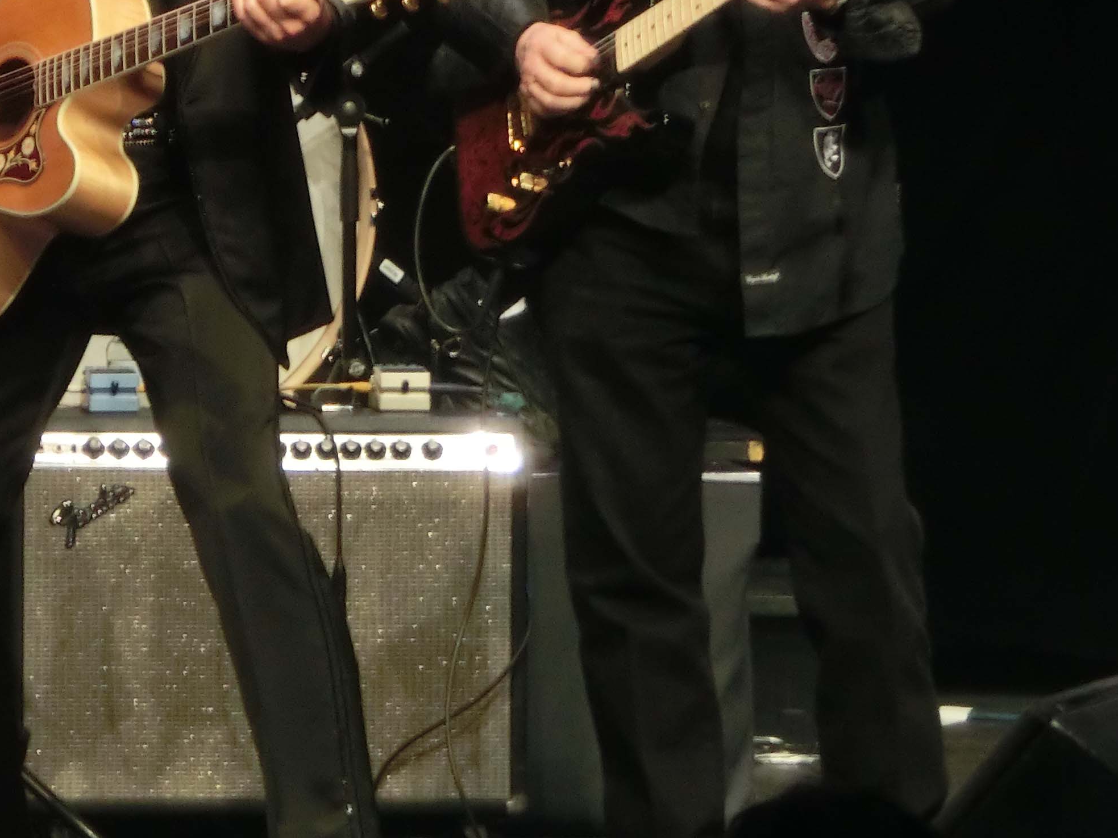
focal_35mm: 321
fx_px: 10367
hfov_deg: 6.2
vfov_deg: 4.6
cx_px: 34
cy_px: 57
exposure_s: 1/50
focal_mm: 24.17
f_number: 5.7
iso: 400
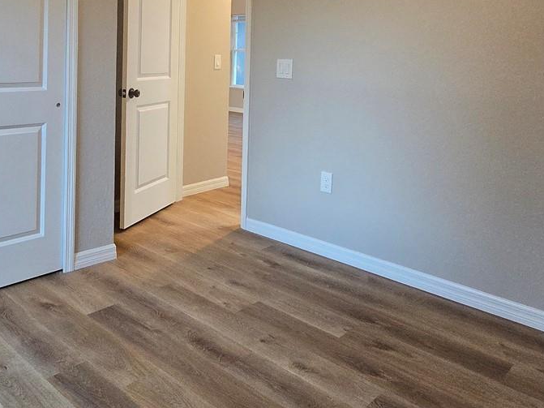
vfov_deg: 42.7
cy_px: 65
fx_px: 487
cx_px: 210
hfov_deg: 57.8
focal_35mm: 31
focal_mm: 2.2
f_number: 2.2
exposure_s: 1/60
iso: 500
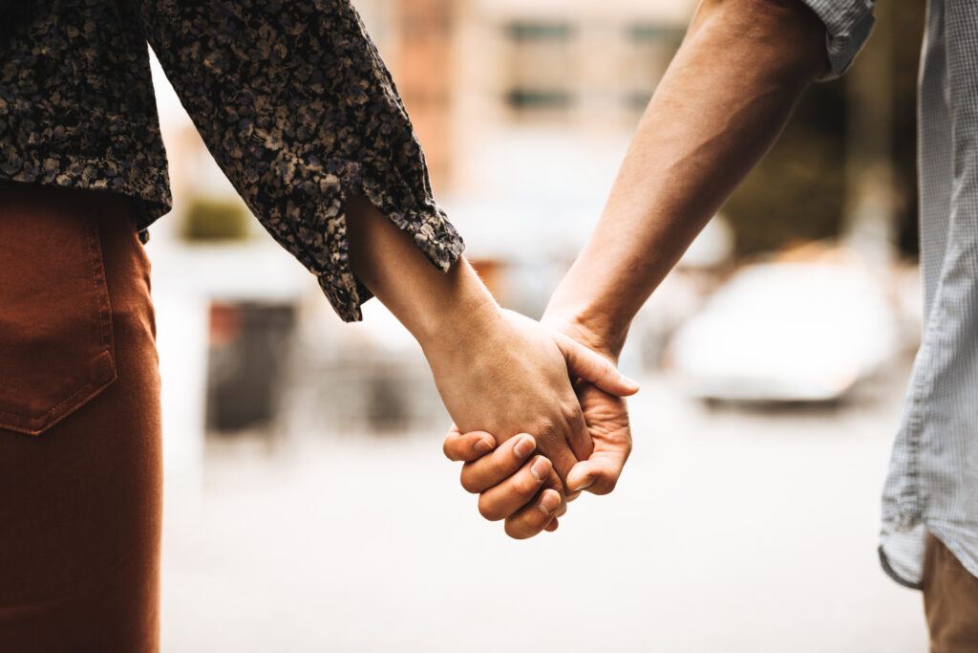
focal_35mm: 112
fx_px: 3043
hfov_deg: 18.3
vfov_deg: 12.2
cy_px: 326
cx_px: 489
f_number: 2.8
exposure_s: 1/500
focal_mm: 112
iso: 200
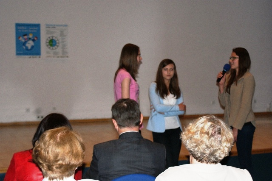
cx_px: 136
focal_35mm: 68
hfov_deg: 29.9
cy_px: 90
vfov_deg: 20.2
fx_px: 510
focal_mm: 45
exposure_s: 1/80
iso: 400
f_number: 5.6
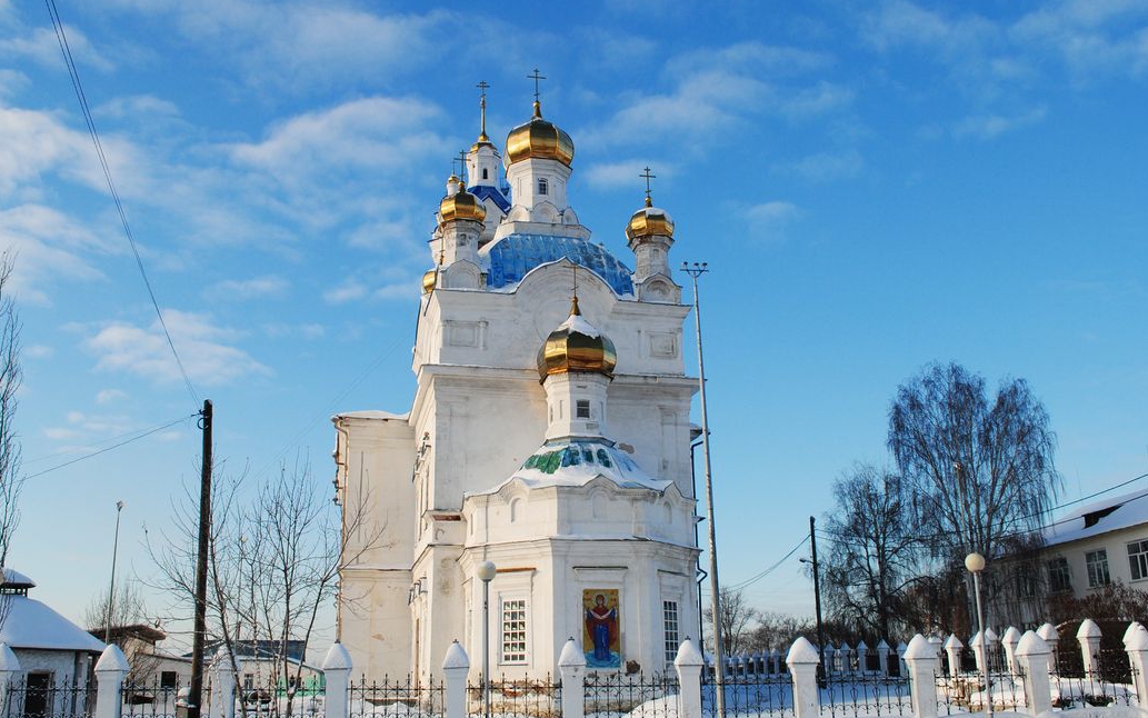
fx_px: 1001
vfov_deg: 39.4
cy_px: 366
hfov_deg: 59.6
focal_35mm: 32
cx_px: 539
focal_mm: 18
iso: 200
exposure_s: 1/250
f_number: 10
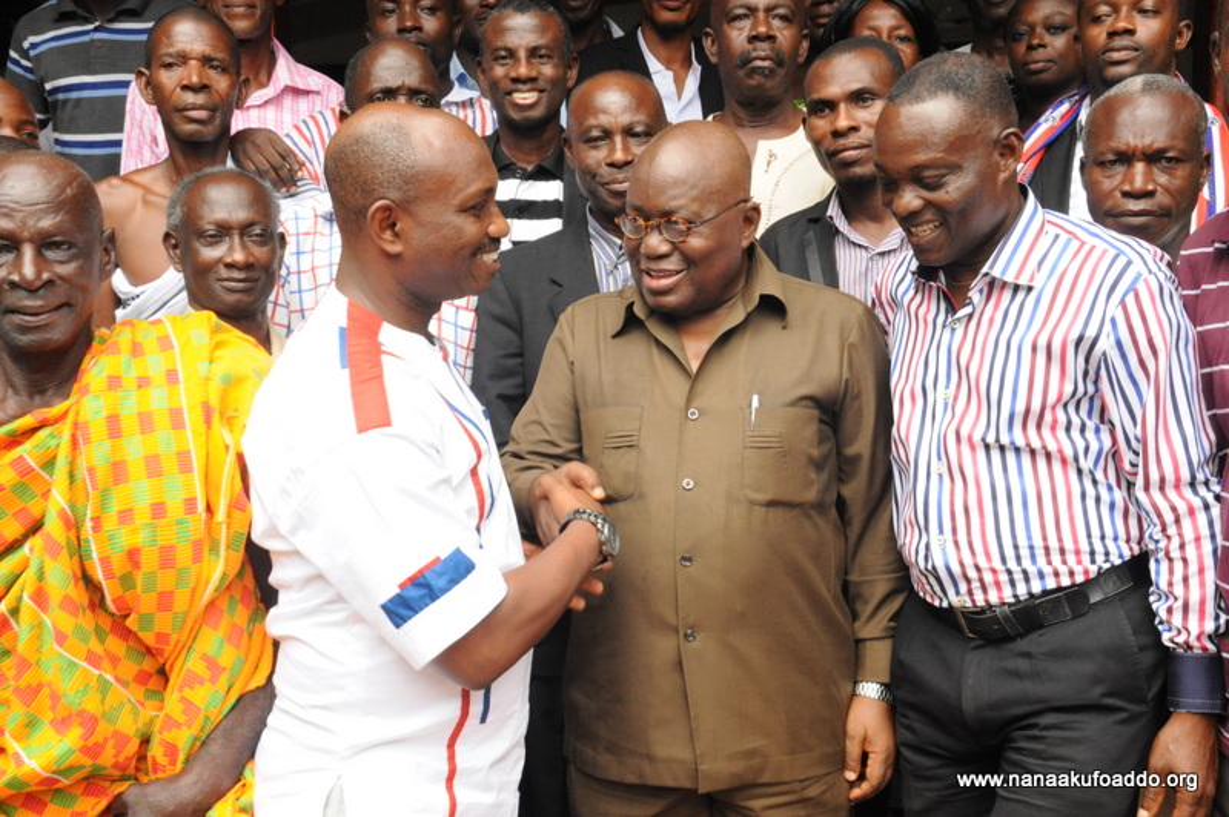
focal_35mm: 51
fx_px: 1740
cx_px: 614
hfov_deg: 38.9
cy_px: 408
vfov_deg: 26.4
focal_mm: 34
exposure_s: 1/125
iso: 1600
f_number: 13
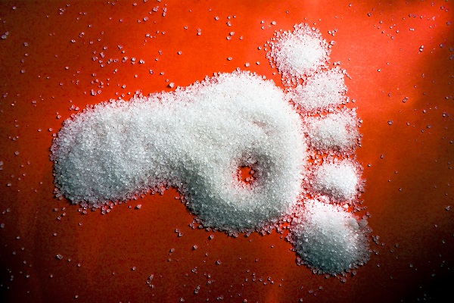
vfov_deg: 47.9
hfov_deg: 67.4
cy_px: 152
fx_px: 340
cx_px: 227
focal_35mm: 27
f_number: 5
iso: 200
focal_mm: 18
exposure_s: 1/400
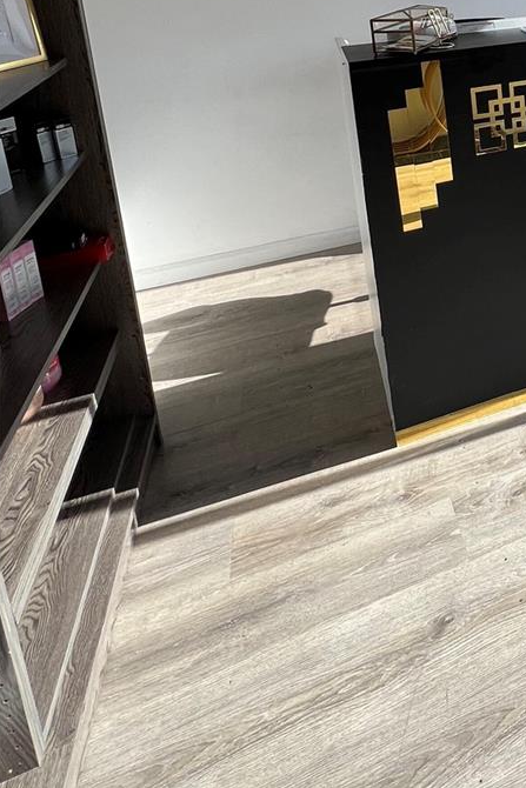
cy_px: 58
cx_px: 672
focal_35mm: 31
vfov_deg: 52.0
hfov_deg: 32.6
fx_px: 679
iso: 32
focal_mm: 1.57
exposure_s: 1/461
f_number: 1.8
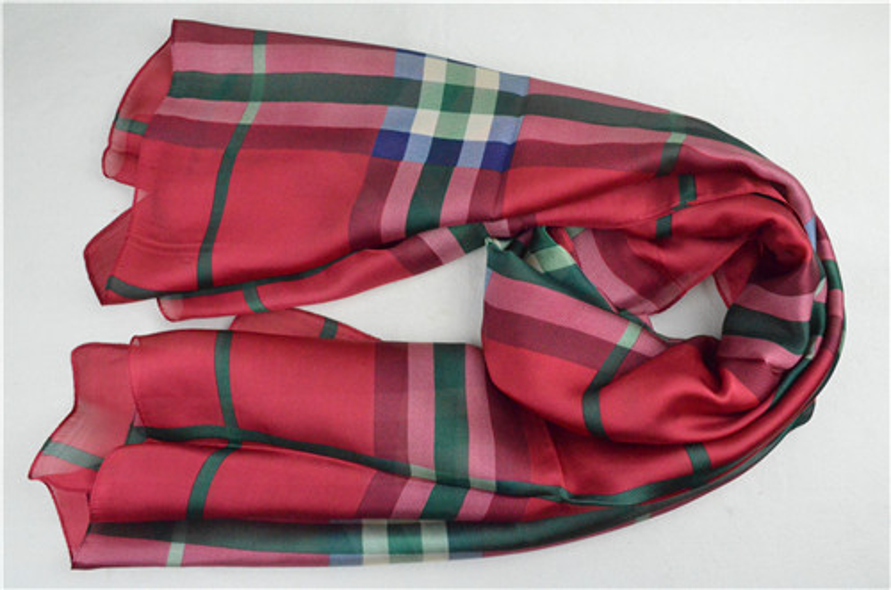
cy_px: 295
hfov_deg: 62.0
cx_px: 446
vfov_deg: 43.4
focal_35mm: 30
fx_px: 741
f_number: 10
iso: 6400
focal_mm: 20
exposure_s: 1/400
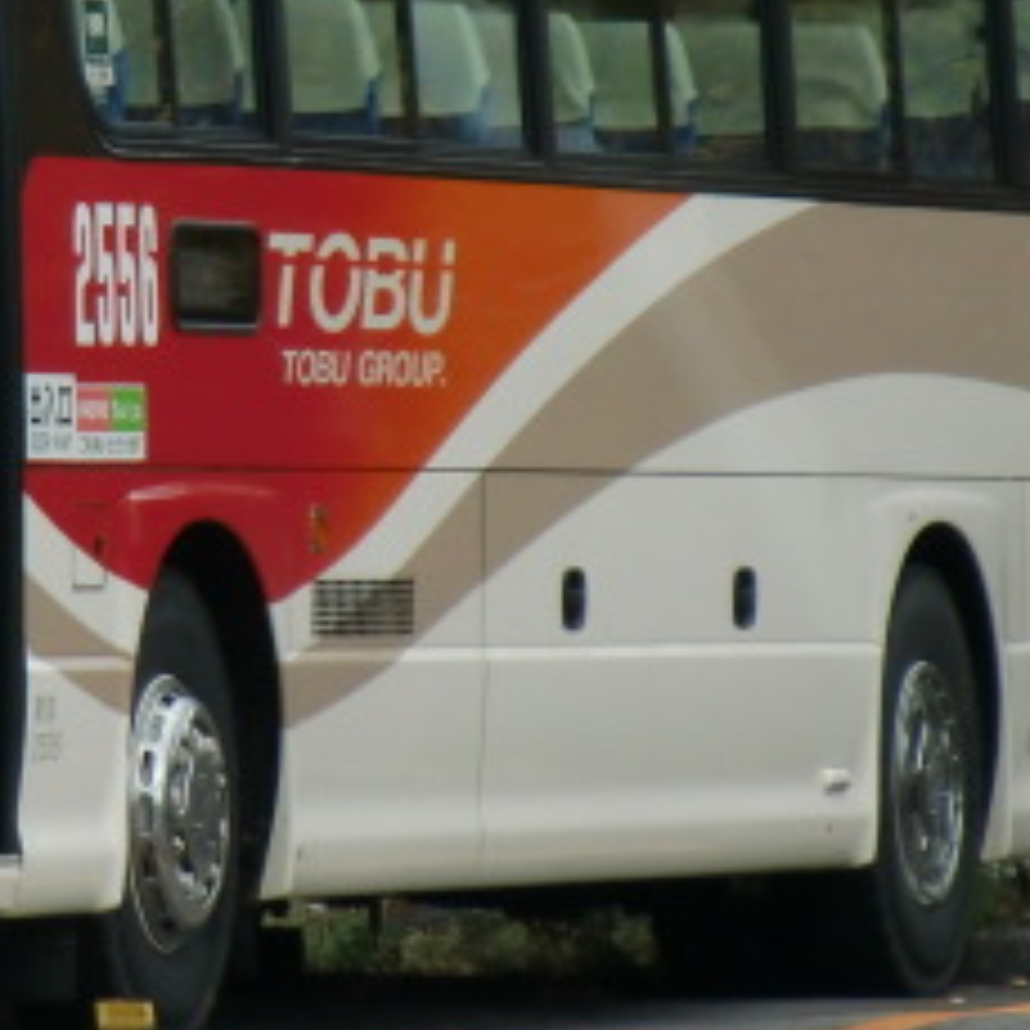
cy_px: 157
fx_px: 19996
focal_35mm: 594
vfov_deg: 2.9
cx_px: 4
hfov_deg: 2.9
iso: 160
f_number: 5.8
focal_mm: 43
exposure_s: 1/250
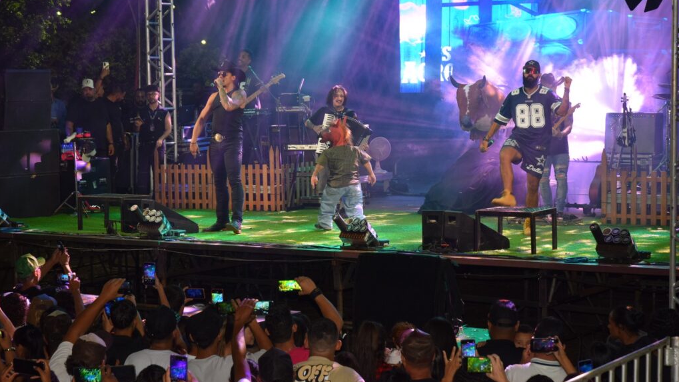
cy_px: 176
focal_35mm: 79
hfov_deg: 26.9
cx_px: 339
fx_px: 1422
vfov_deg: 15.3
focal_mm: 50
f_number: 5.6
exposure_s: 1/125
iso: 800
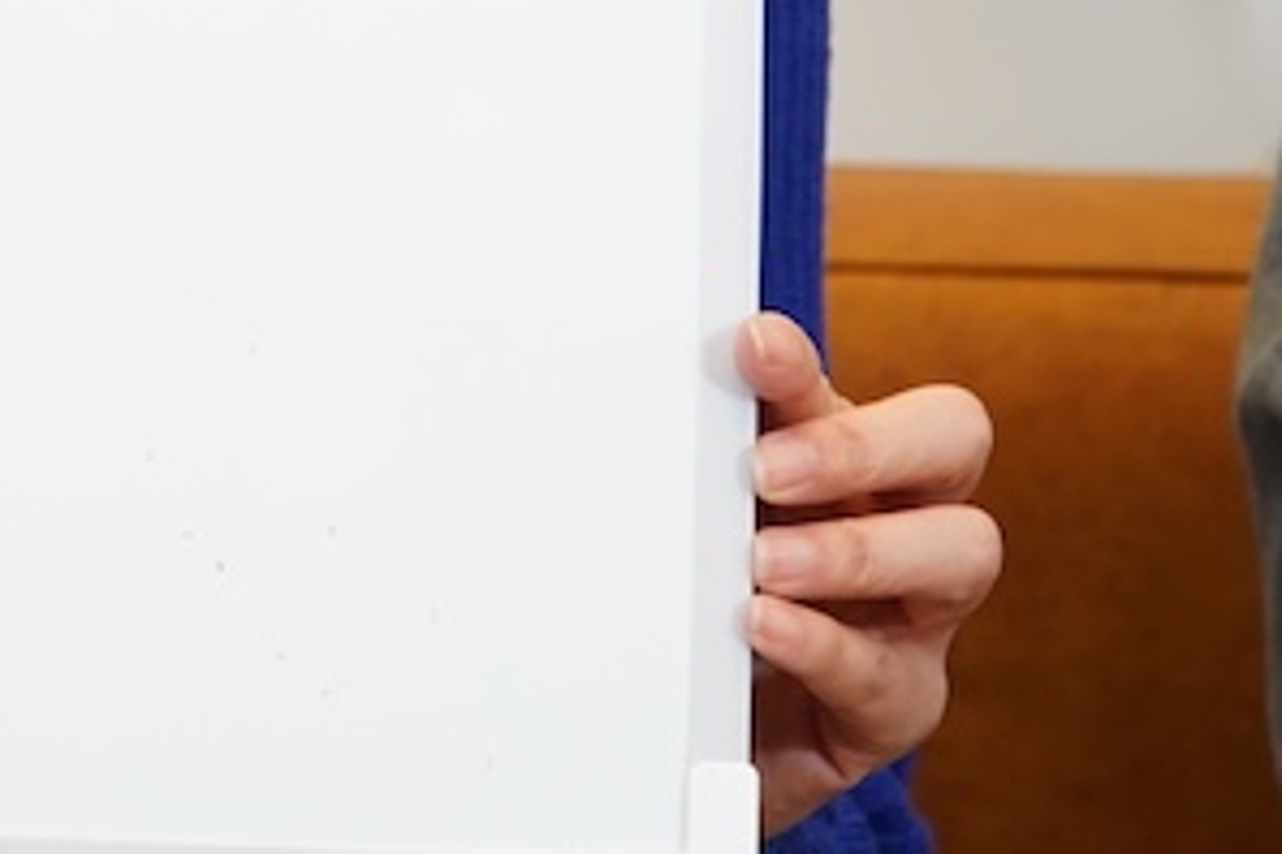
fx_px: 7620
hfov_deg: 9.5
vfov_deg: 6.3
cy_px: -509
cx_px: -302
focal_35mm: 214
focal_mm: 53
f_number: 5
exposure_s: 1/100
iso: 2000
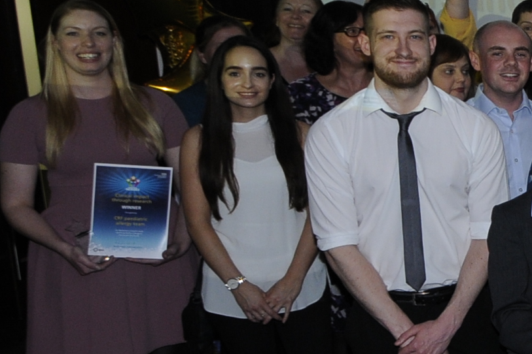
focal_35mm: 83
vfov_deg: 16.4
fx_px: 1226
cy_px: 209
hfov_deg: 19.0
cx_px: 944
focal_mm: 14
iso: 400
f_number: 5.6
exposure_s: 1/60
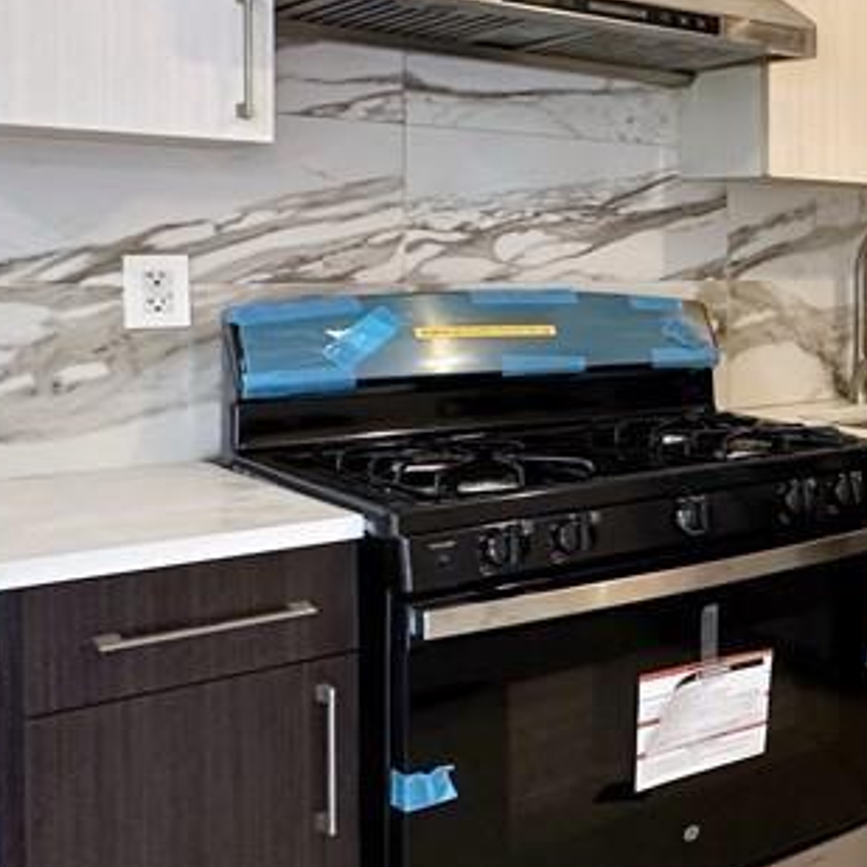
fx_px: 1162
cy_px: 279
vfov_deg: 40.3
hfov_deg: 27.6
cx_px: 1309
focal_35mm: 41
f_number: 2.2
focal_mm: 2.22
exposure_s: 1/60
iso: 250
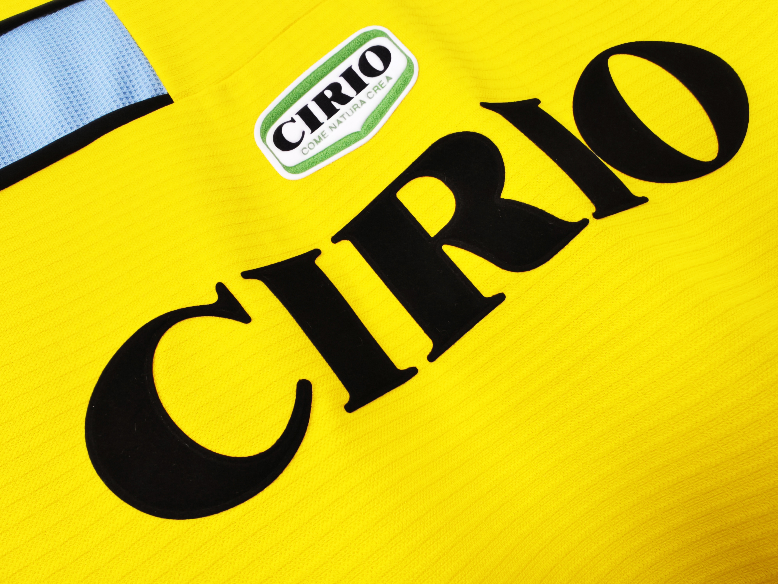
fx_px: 517
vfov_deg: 58.9
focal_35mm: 23
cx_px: 389
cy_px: 292
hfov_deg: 73.9
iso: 526
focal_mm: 2.59
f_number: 2.2
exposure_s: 1/100
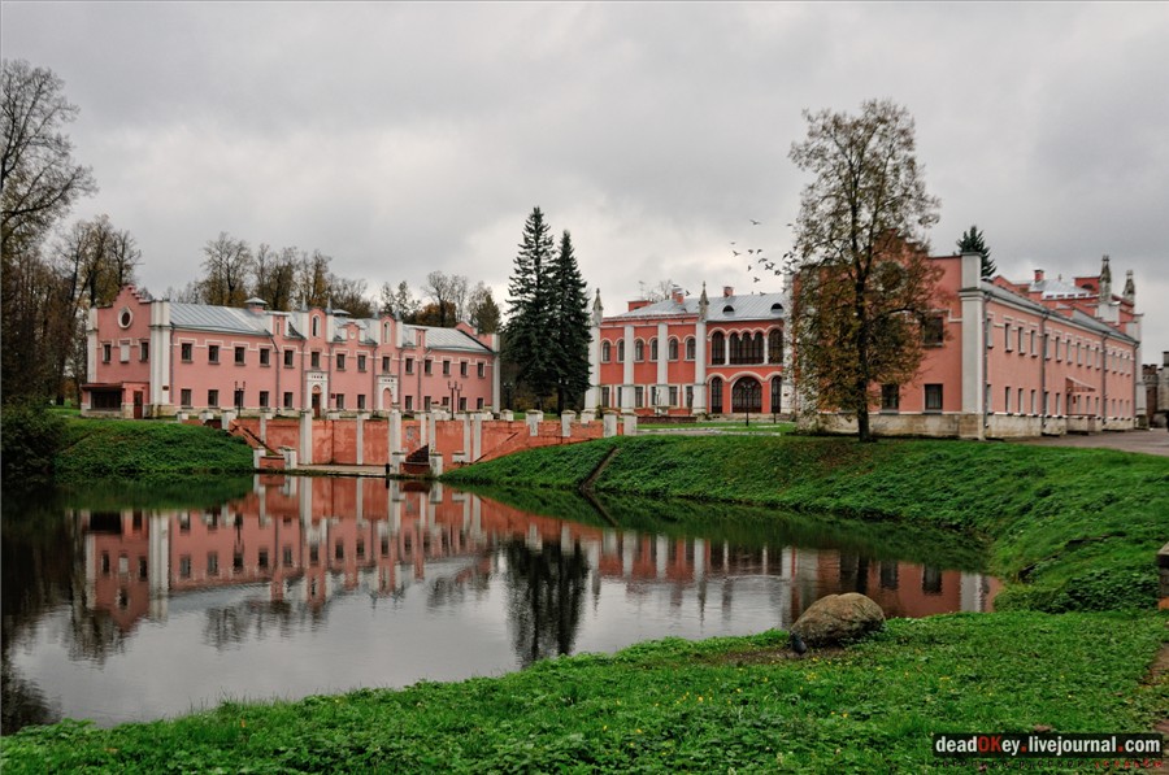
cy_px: 388
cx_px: 584
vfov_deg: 36.8
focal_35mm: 36
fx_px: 1167
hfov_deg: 53.2
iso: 320
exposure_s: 1/500
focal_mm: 24
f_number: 5
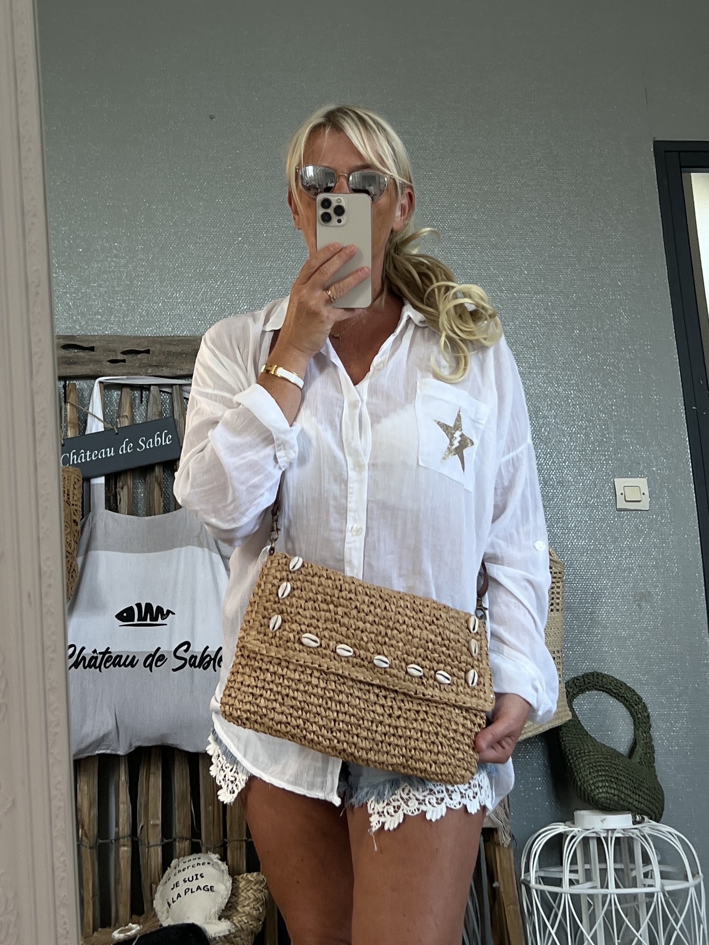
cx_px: 354
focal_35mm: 26
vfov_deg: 67.3
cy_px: 472
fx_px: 710
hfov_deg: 53.1
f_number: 1.5
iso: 80
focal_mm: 5.7
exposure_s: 1/121
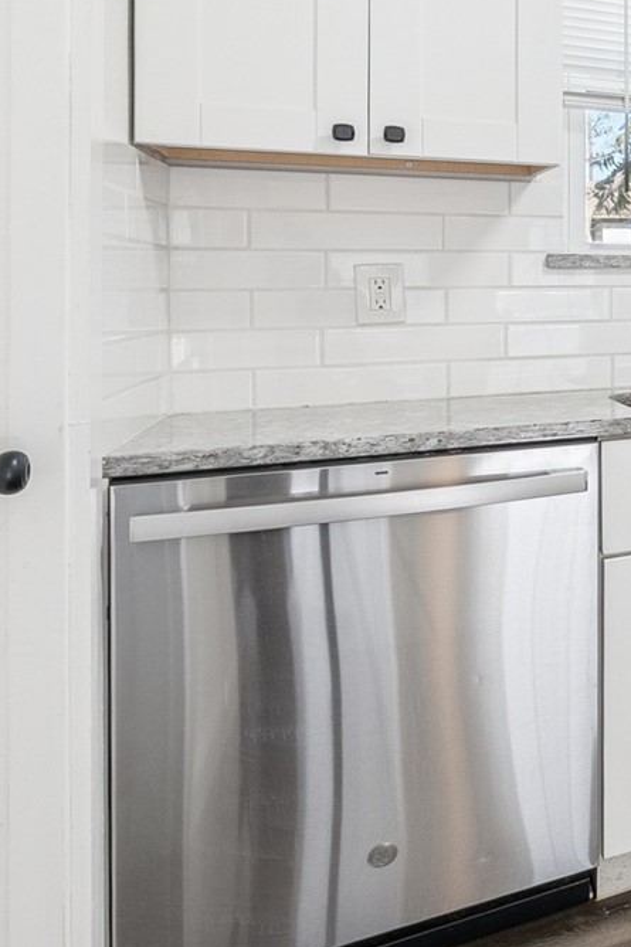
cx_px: 1221
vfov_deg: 48.6
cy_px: 303
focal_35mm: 39
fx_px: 1026
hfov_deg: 20.1
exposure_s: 1/10
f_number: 10
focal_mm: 12
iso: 320
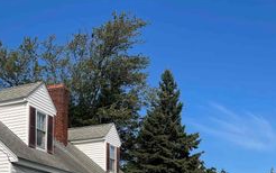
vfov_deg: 21.9
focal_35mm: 56
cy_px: 190
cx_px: 31
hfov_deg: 34.4
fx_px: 421
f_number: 1.6
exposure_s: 1/6494
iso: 32
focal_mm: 4.2
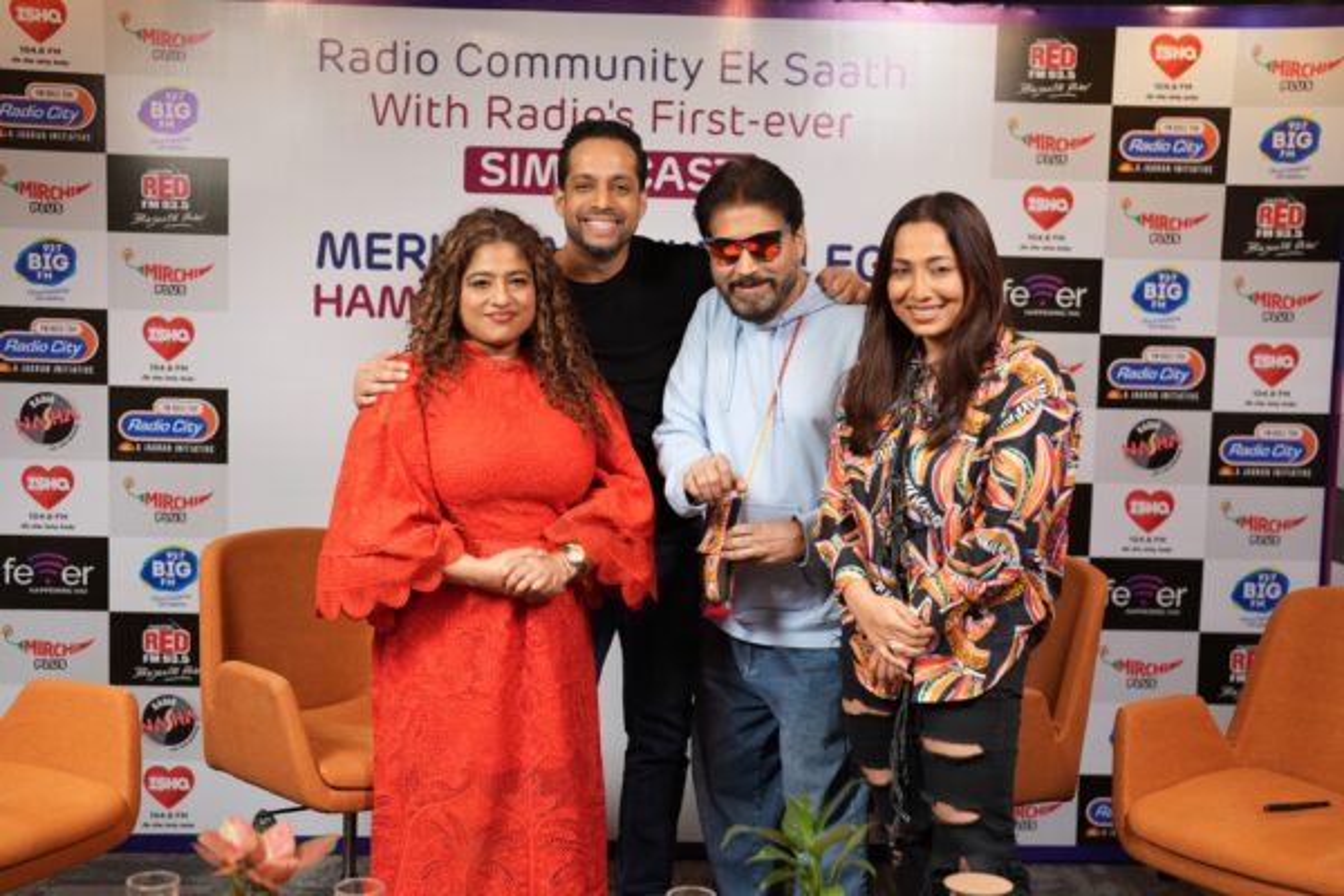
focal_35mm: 50
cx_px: 672
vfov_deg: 27.0
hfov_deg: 39.6
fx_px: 1867
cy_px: 448
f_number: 2
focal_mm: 50
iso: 400
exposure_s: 1/60
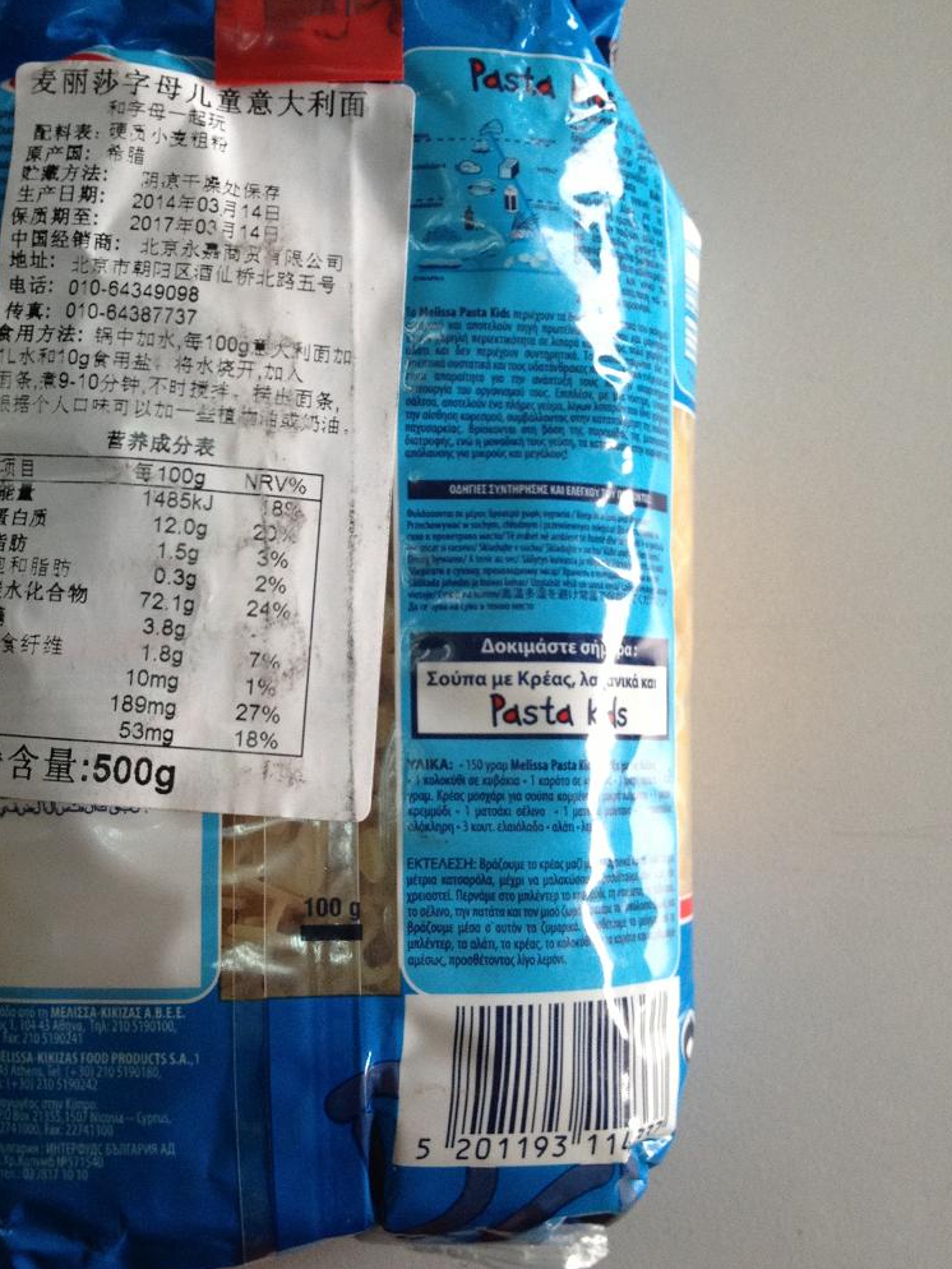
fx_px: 1686
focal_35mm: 46
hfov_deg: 31.4
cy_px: 522
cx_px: 356
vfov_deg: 41.1
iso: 100
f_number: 2.4
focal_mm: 4.28
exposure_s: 1/120
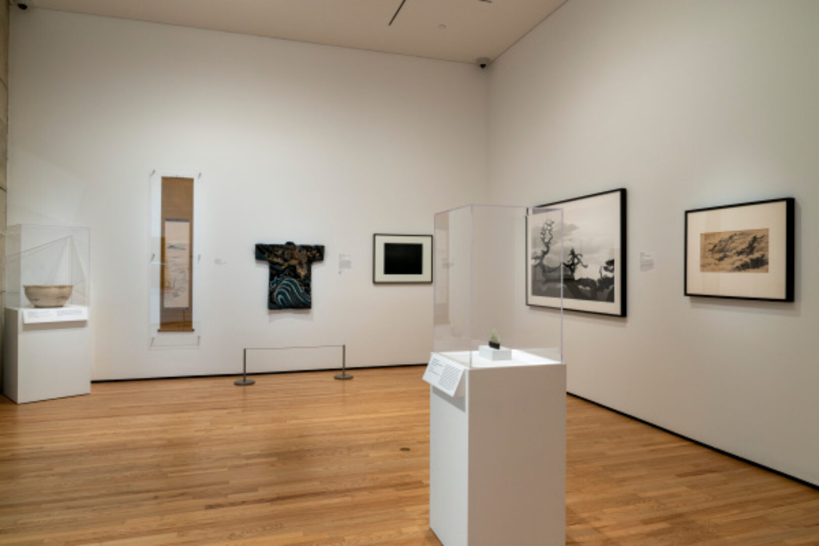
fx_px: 546
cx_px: 410
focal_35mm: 24
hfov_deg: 73.7
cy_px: 273
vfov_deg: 53.1
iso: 400
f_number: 8
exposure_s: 1/4
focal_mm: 24
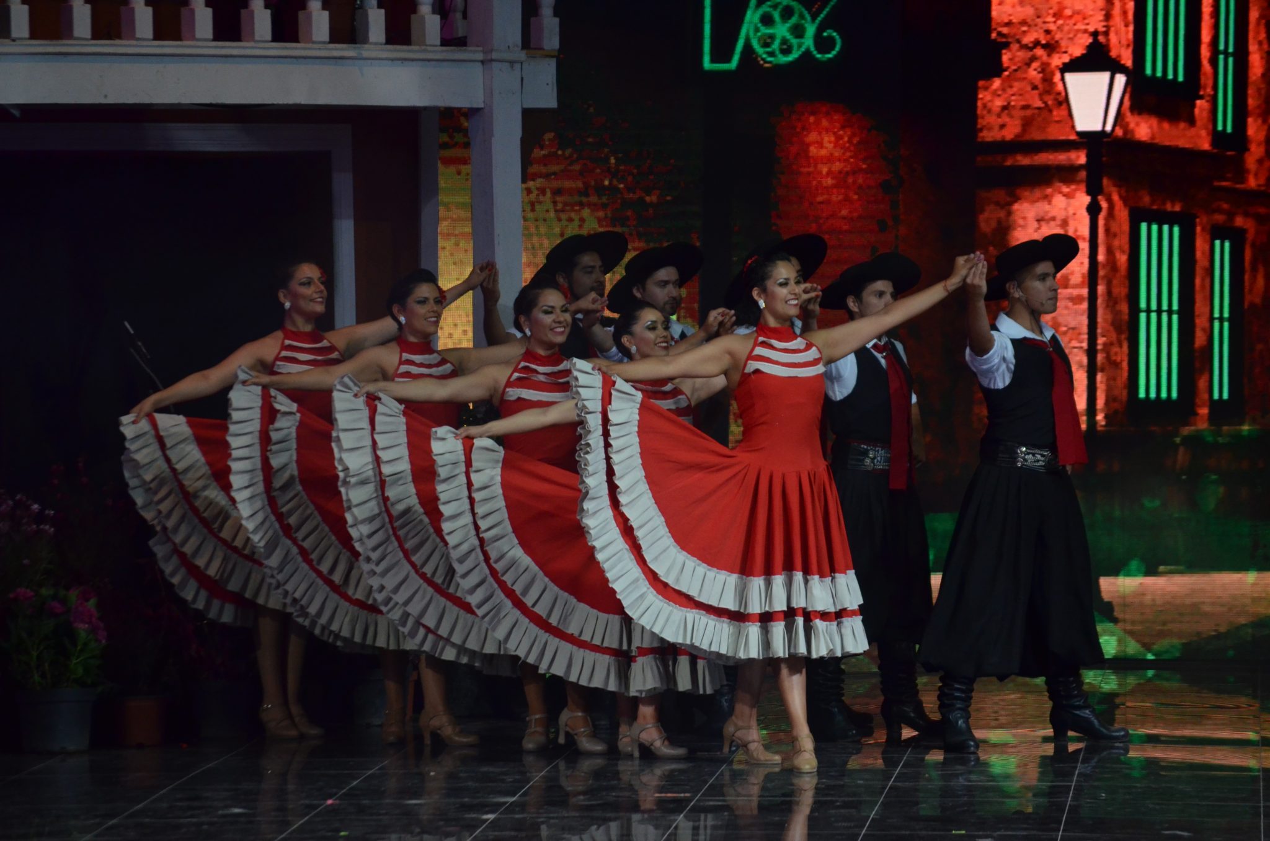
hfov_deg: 10.2
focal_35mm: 202
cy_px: 420
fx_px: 7128
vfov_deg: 6.8
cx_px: 635
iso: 1250
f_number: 5
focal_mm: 135
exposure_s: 1/160
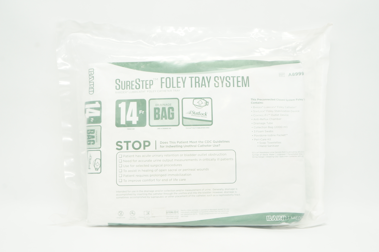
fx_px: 457
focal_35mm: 44
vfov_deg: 30.8
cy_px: 126
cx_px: 190
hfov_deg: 45.0
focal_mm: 29
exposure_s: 1/15
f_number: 10
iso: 400
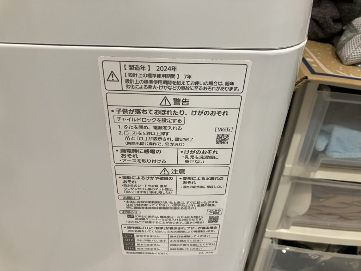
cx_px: 180
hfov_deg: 63.4
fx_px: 292
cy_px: 136
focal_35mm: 28
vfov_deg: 49.7
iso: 160
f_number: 1.8
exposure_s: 1/60
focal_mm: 3.99
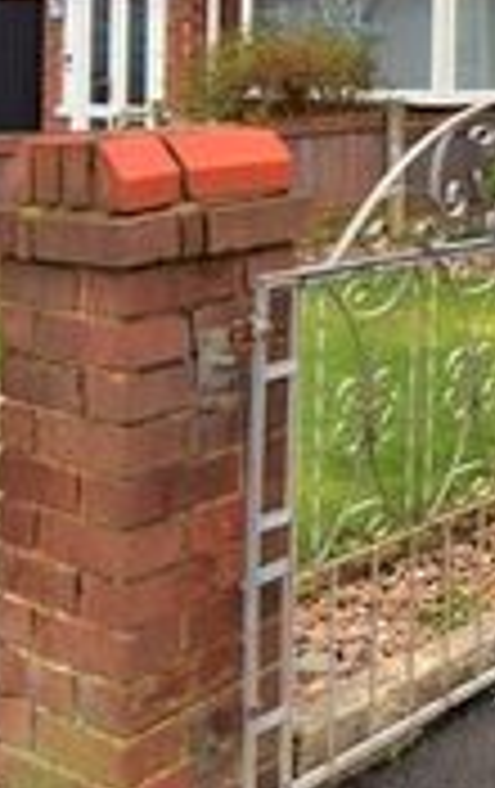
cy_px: -7
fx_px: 1311
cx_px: 819
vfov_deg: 30.9
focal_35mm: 61
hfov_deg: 18.1
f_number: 5
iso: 100
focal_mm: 10
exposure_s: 1/40
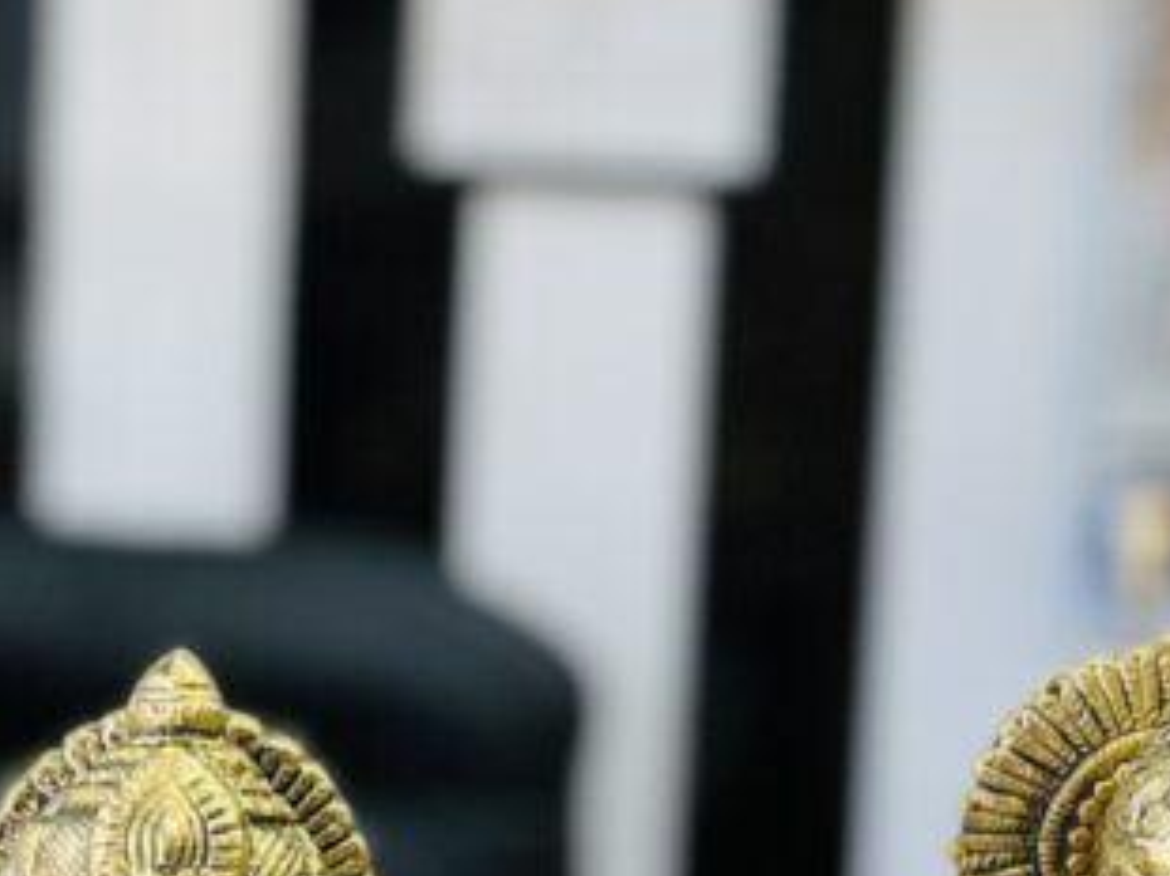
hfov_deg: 22.5
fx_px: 2904
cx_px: 234
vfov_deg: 16.8
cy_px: 887
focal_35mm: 86
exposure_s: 1/100
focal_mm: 5.1
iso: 50
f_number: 1.6
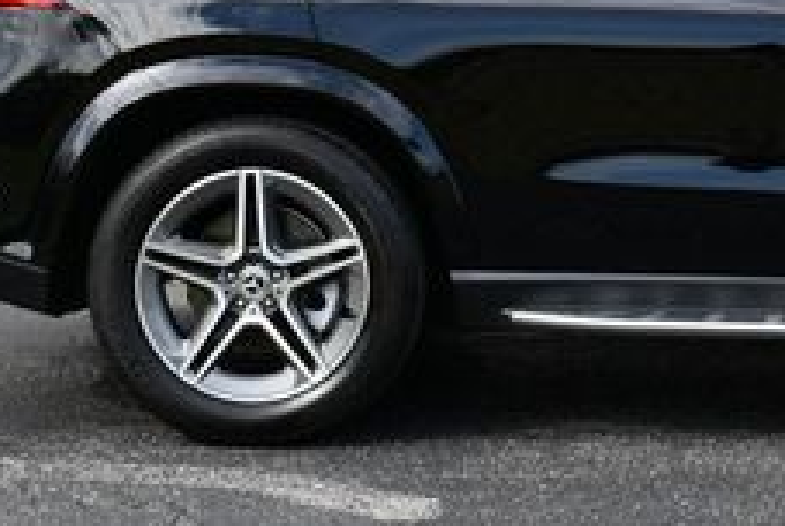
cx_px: 813
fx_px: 3319
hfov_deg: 13.3
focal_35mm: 152
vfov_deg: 8.9
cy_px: -156
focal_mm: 27
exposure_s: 1/250
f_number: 8
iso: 180
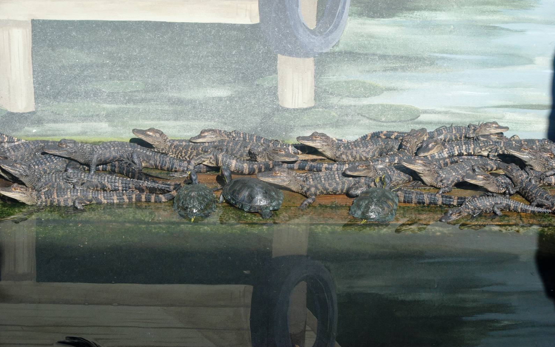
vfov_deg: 12.1
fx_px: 1634
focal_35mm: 108
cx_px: 279
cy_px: 161
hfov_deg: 19.3
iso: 400
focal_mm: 70
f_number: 6.3
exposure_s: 1/640
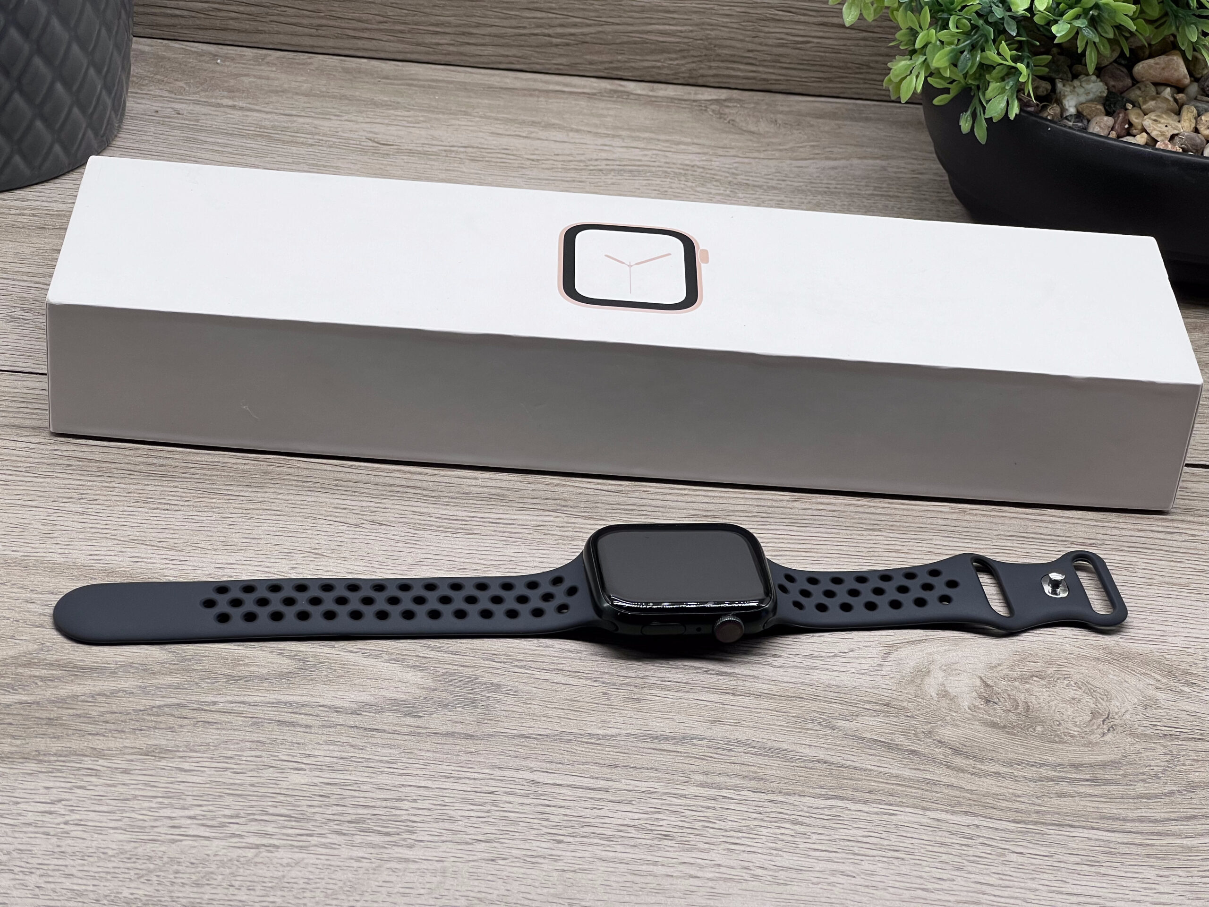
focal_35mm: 77
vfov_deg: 19.1
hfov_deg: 25.3
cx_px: 604
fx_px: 2689
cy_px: 454
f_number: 2.8
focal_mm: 9
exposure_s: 1/99
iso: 40
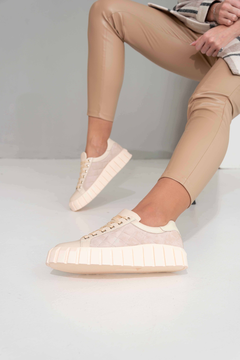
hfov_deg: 29.9
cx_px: 120
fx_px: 450
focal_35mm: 45
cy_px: 180
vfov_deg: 43.6
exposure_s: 1/80
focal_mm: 30
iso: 100
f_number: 5.6
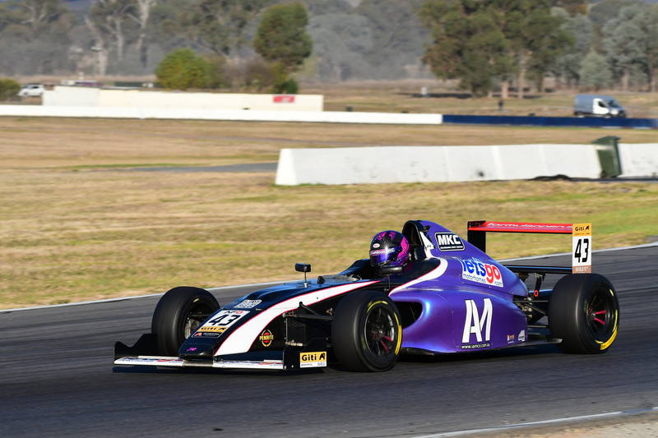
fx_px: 5482
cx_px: 329
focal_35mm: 300
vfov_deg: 4.6
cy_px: 219
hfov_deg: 6.9
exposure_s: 1/640
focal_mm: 200
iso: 500
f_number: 10
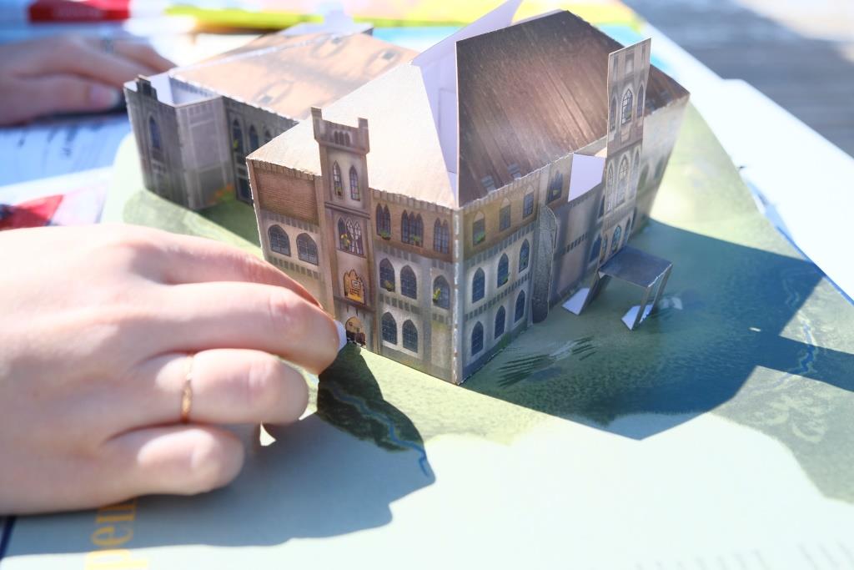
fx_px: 1068
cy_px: 285
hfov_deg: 43.6
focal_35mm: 45
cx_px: 427
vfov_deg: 29.9
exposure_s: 1/2000
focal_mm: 30.2
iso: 640
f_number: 4.5
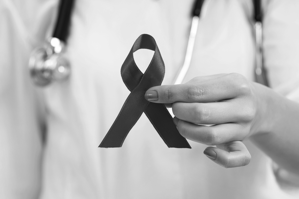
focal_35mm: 158
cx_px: 150
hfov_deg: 13.1
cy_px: 100
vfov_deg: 8.7
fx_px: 1307
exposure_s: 1/200
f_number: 5.6
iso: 100
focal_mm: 105
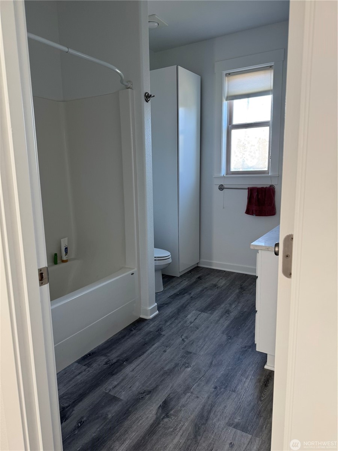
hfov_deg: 56.8
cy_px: 226
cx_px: 169
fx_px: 312
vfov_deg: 71.6
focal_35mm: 24
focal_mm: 6.76
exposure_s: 1/60
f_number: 1.78
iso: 125
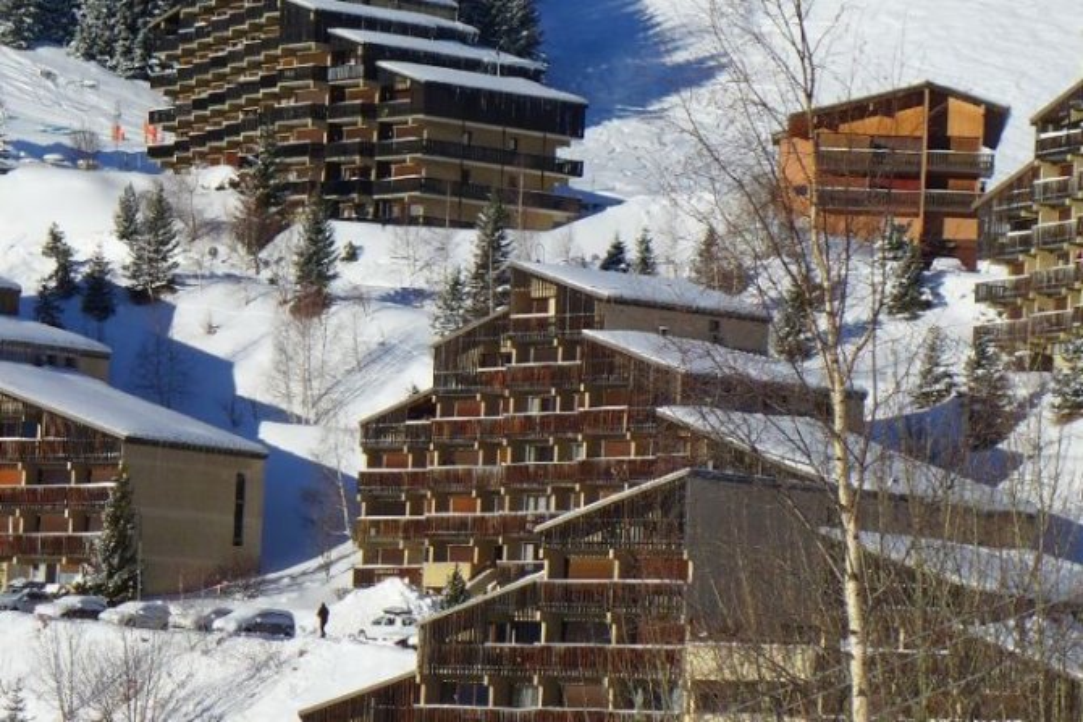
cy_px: 361
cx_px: 542
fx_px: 5416
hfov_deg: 11.4
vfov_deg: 7.6
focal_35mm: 180
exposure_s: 1/320
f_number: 2.8
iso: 80
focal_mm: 17.7
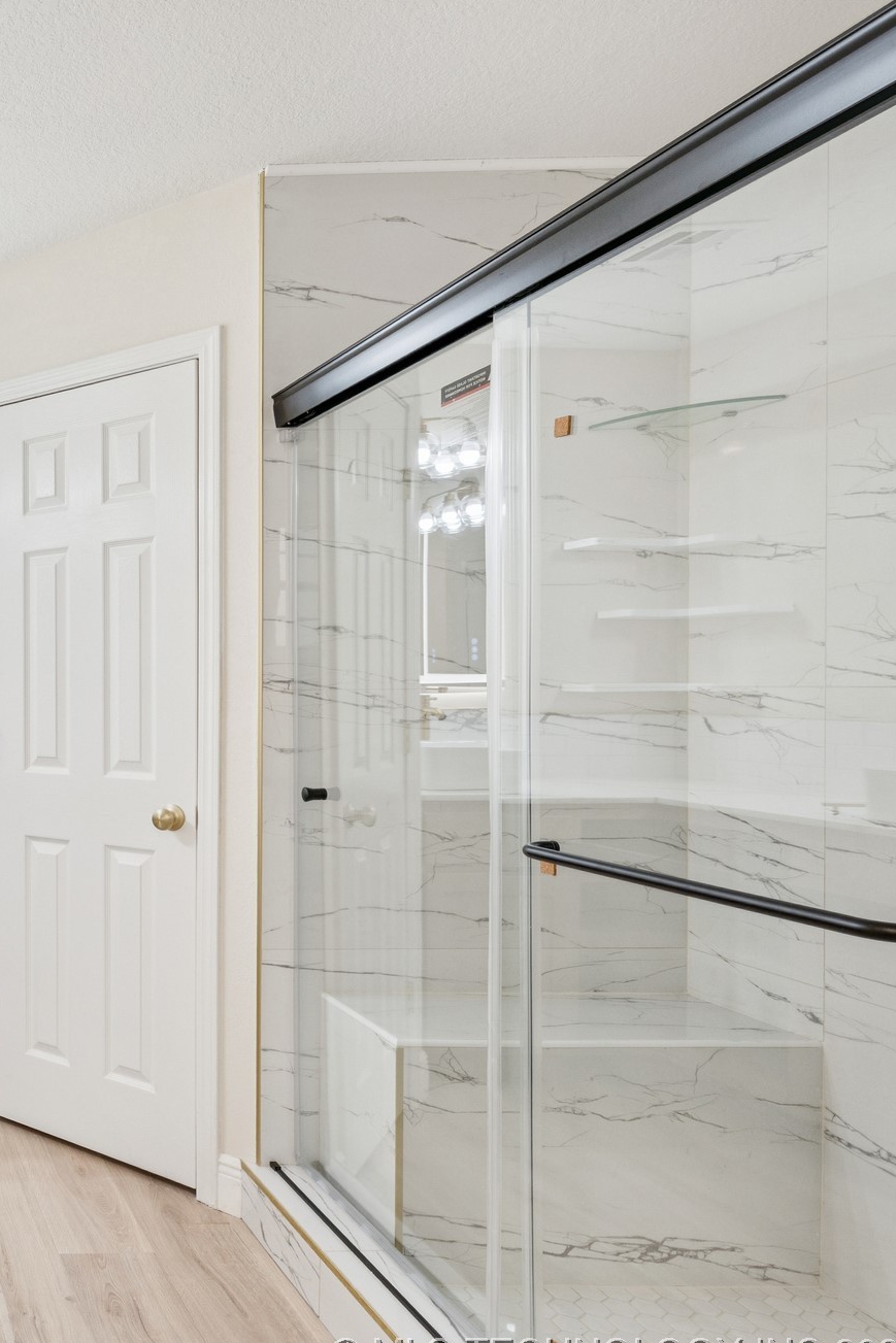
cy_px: 694
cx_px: -120
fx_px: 933
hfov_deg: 40.1
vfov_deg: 71.5
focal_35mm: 25
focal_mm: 16
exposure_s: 1/25
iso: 640
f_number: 13
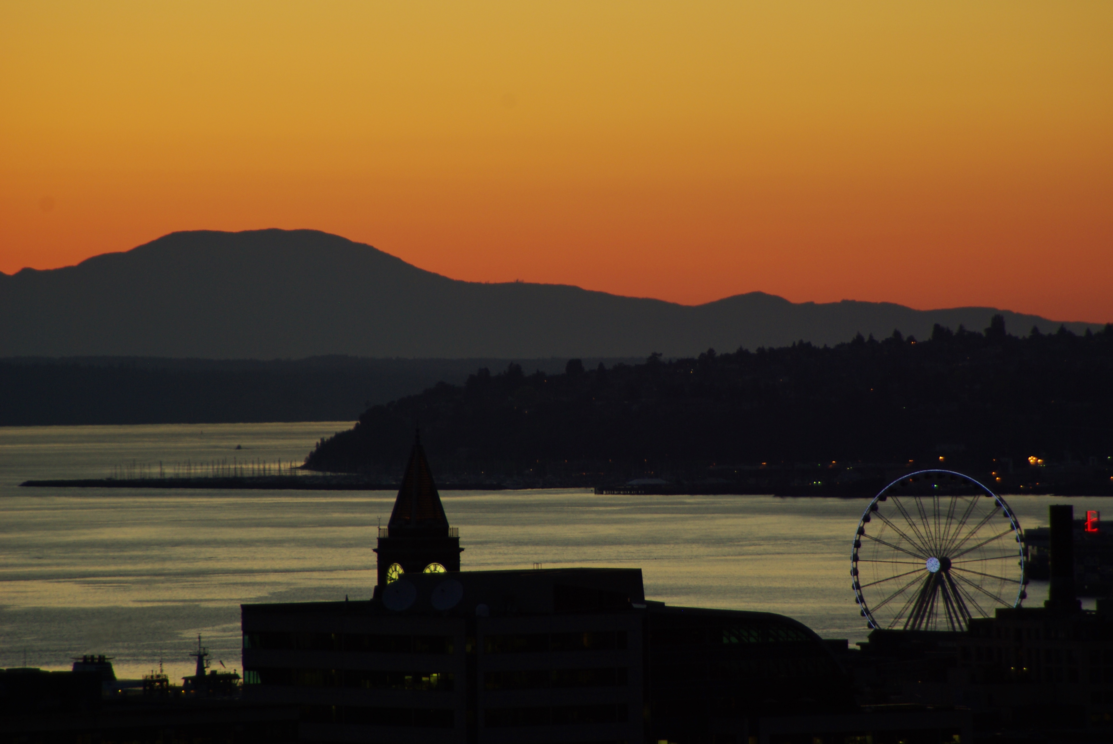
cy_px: 372
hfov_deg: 6.9
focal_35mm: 300
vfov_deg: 4.6
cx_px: 556
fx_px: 9283
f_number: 6.7
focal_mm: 200
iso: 100
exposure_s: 1/30
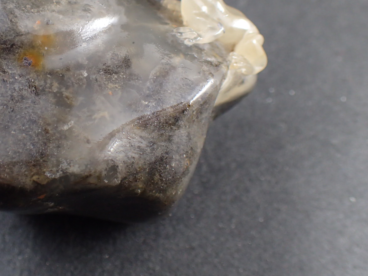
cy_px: 63
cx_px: 90
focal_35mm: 49
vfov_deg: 29.1
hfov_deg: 37.9
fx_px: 521
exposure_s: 1/125
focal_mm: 5.5
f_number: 2.3
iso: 200
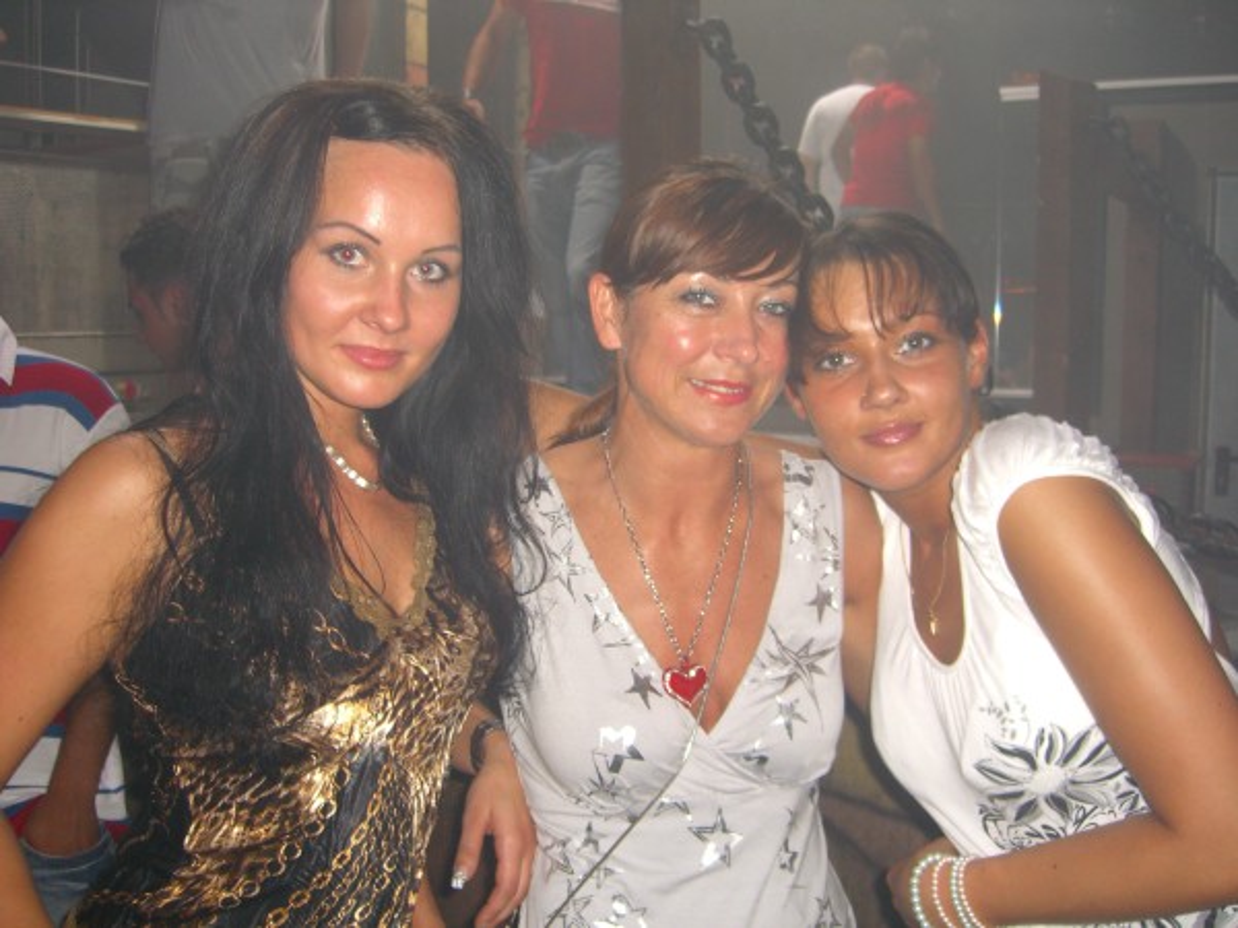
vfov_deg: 37.7
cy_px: 464
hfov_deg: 49.0
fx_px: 1359
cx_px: 619
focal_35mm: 38
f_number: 2.8
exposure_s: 1/60
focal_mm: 7.9
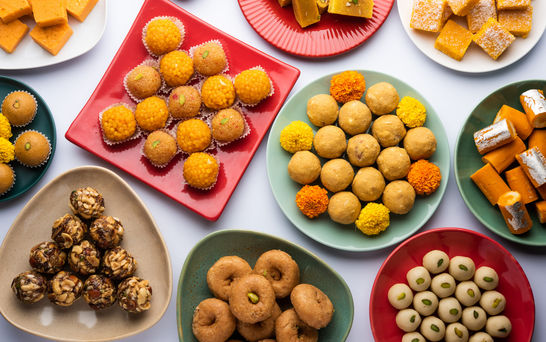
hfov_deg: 33.0
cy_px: 166
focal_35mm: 62
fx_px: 923
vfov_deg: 21.0
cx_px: 273
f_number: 7.1
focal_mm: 60
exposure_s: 1/125
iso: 160
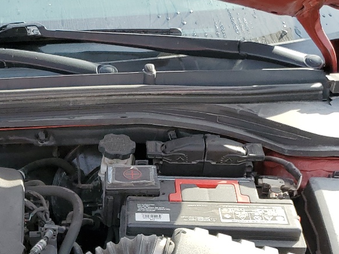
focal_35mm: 71
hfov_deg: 25.9
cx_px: -3
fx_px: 695
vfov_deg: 19.5
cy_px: 305
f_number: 1.5
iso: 50
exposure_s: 1/667
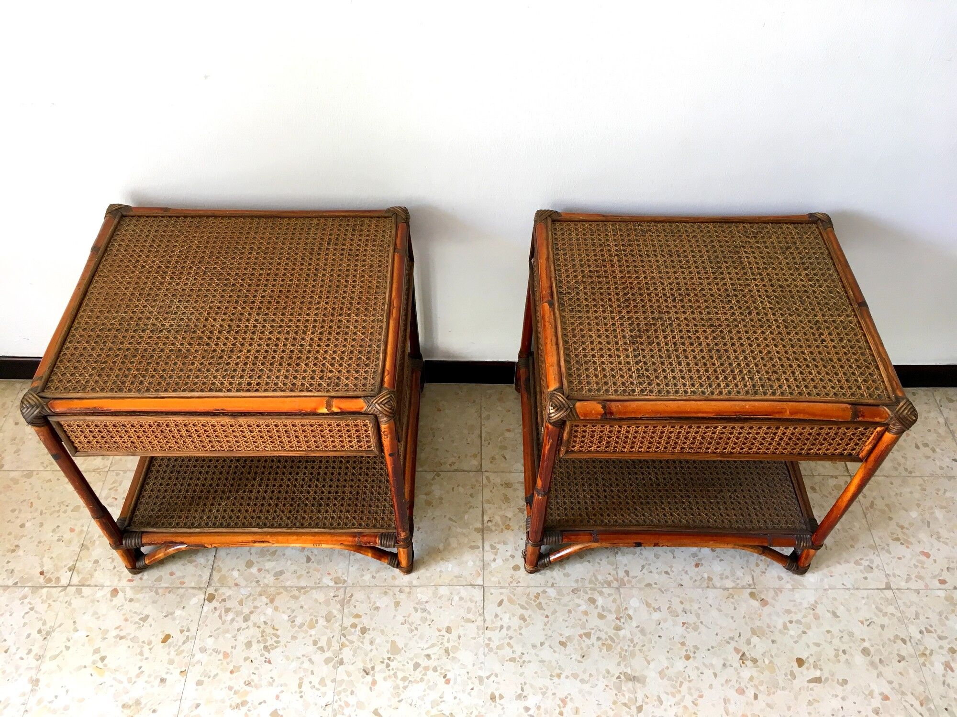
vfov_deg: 48.2
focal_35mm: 29
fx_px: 802
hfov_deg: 61.7
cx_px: 478
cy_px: 358
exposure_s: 1/33
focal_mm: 4.15
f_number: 2.2
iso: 32
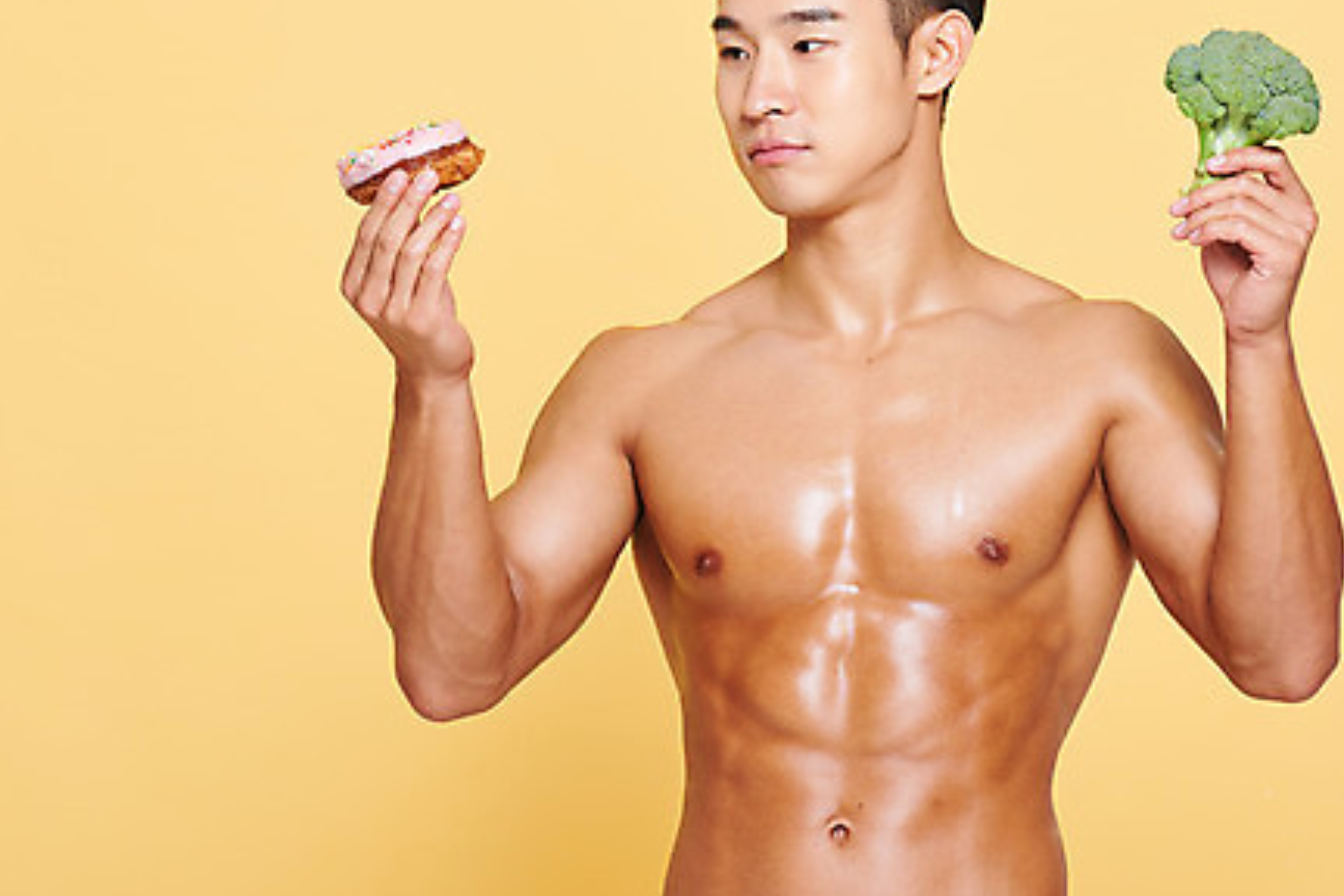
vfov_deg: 6.2
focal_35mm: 222
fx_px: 8287
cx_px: 695
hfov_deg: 9.3
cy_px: 355
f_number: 11
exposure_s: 1/125
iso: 100
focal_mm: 160
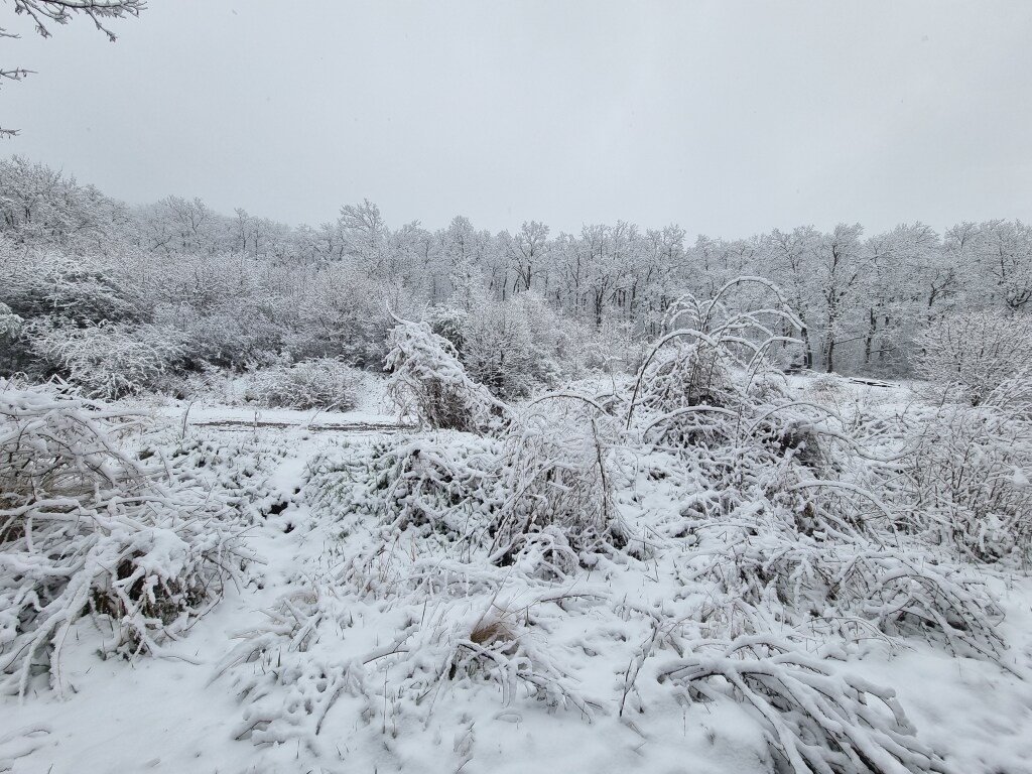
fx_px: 388
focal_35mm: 13
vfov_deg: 89.9
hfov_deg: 106.2
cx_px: 516
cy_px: 387
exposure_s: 1/477
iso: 50
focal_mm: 2.2
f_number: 2.2
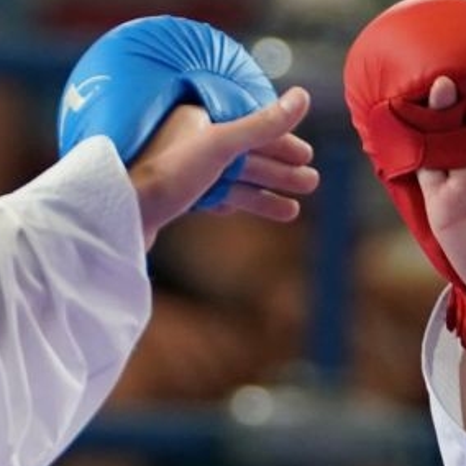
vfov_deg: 1.3
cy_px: 123
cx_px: 269
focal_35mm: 1379
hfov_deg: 1.3
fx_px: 21003
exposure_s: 1/1000
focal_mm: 171
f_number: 2.8
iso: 1250
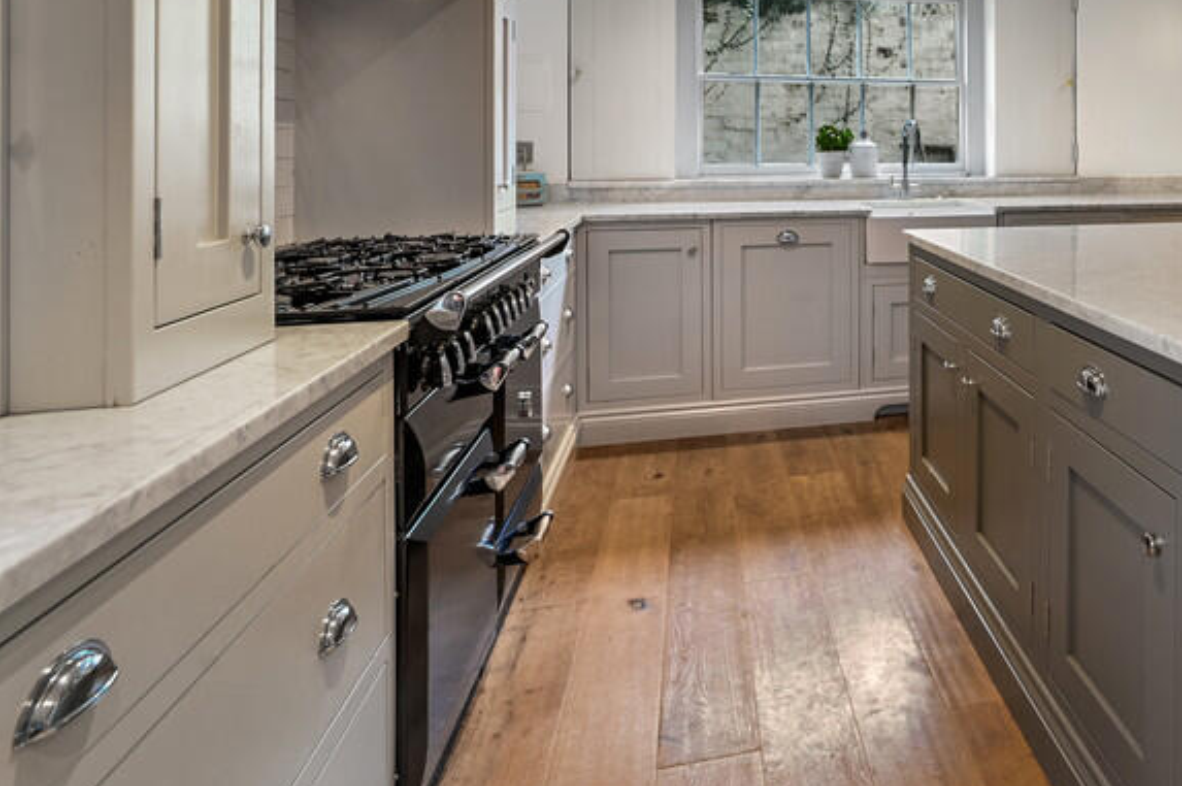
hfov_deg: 64.8
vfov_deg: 48.0
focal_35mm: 25
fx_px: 820
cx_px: 955
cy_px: 145
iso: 400
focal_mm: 14
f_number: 8
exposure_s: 1/2.5
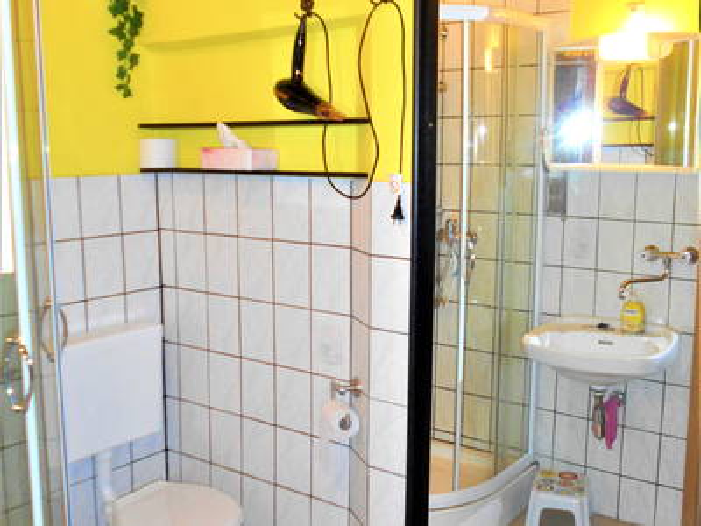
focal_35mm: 30
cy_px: 263
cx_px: 350
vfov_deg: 46.8
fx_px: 608
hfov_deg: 60.0
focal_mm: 5.1
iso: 200
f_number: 3.4
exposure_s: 1/25
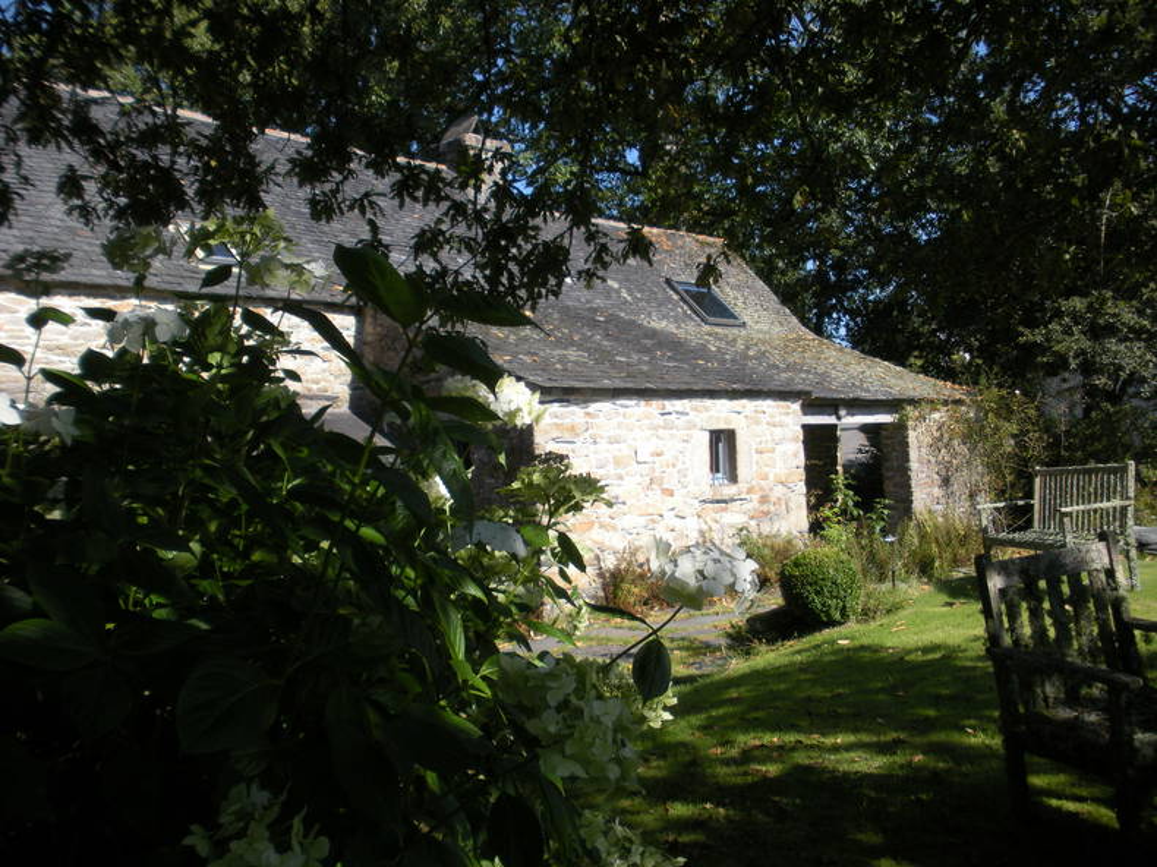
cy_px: 434
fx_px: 1203
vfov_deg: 39.6
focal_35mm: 36
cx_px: 578
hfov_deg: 51.4
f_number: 3.5
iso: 64
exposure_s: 1/410
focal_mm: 6.3
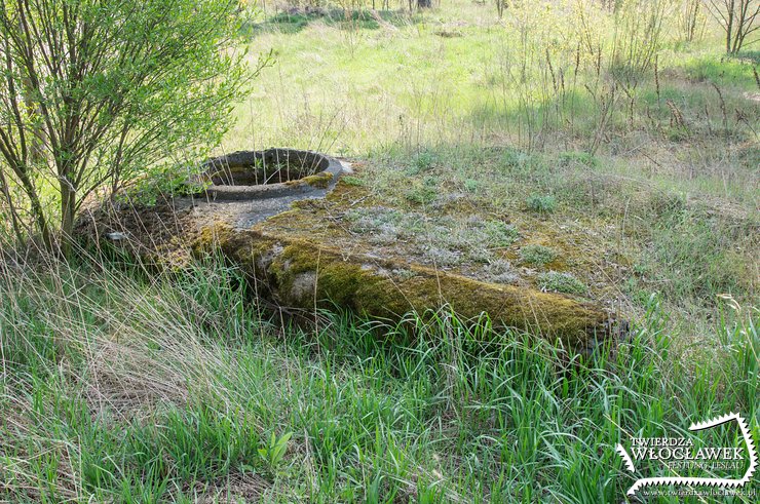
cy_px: 252
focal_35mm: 33
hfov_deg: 57.3
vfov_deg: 39.8
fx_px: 696
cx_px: 380
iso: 200
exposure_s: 1/100
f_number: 8
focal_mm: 22
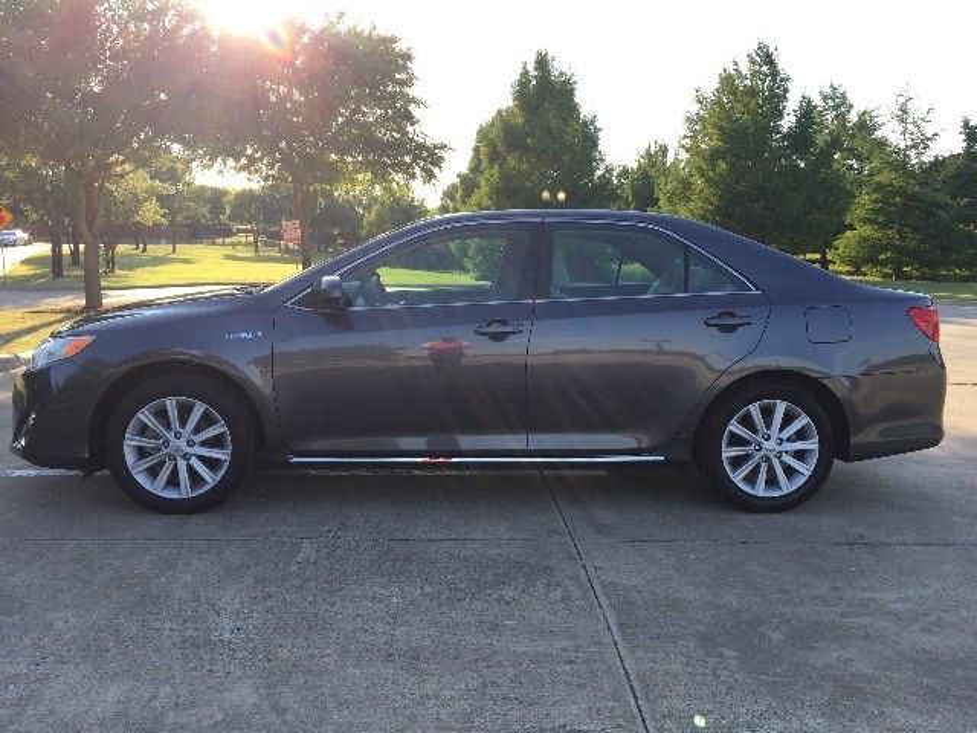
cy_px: 366
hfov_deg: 61.7
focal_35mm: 29
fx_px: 818
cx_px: 488
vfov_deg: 48.2
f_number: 2.2
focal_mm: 4.15
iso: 32
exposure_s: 1/380
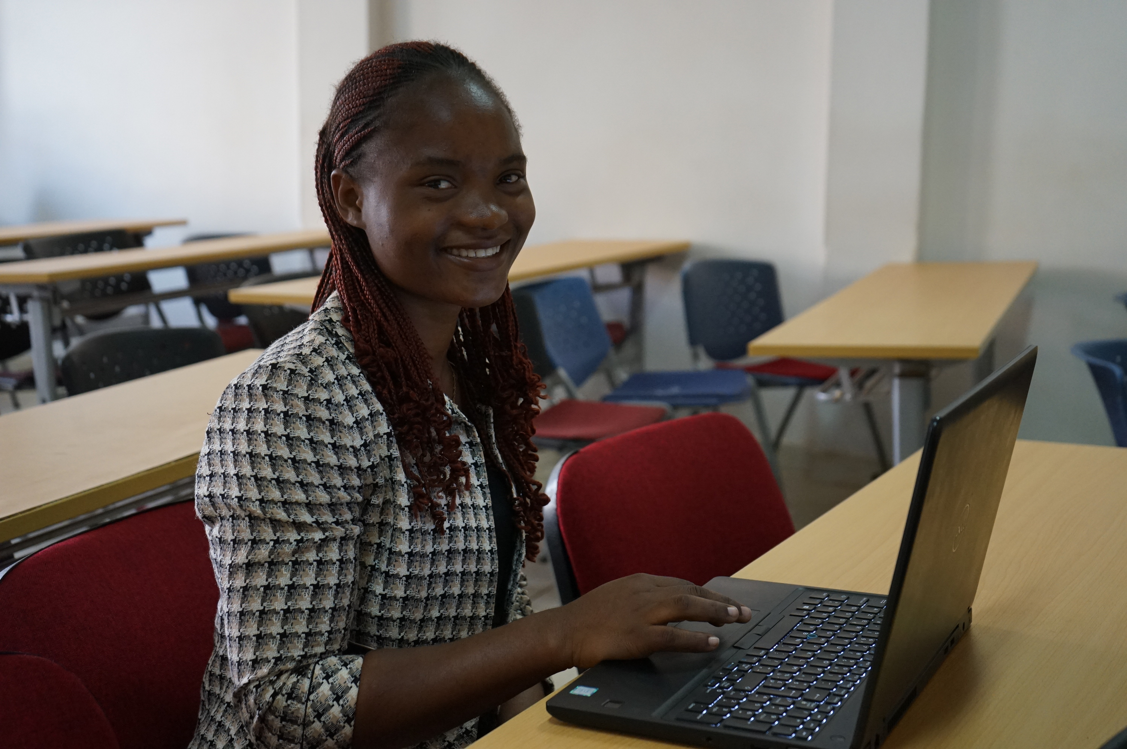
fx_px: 1470
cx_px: 564
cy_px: 374
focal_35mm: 47
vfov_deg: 28.6
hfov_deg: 41.9
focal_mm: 47
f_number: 4.5
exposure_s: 1/160
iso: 2500
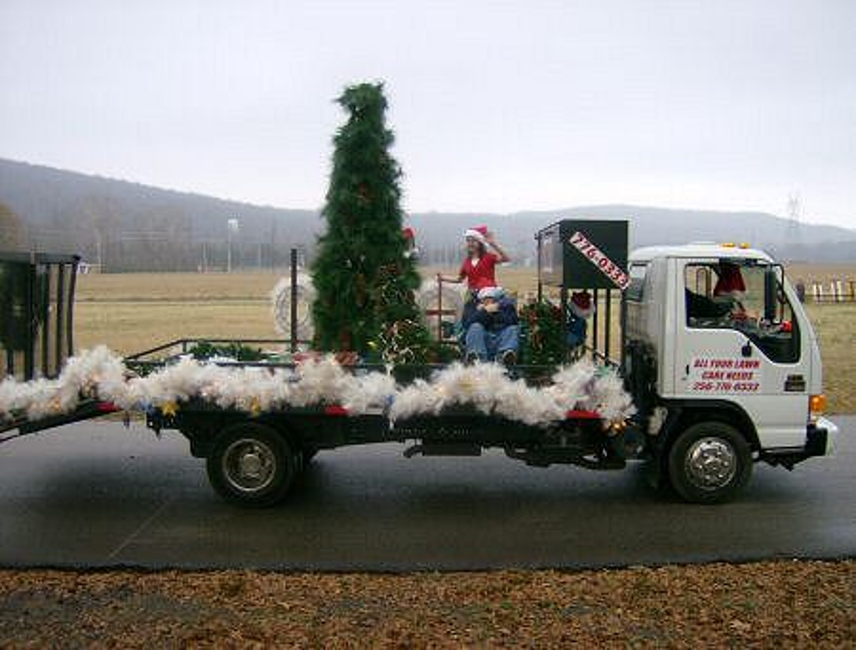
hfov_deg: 51.1
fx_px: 895
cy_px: 325
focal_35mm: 36
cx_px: 428
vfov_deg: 40.0
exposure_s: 1/139
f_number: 2.8
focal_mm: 6
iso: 100
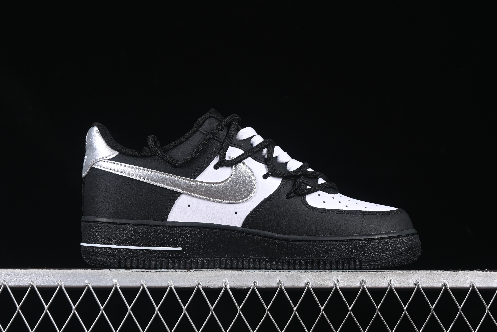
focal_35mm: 75
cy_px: 166
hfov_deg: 27.0
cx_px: 248
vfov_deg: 18.2
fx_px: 1035
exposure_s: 1/60
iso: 160
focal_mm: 50
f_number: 6.3
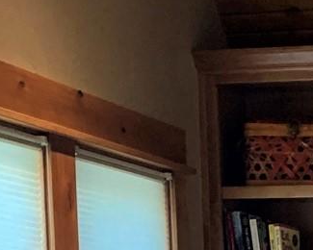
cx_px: 550
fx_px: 1482
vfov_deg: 9.0
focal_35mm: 160
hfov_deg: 11.3
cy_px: 542
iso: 250
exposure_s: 1/60
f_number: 1.8
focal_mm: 4.25
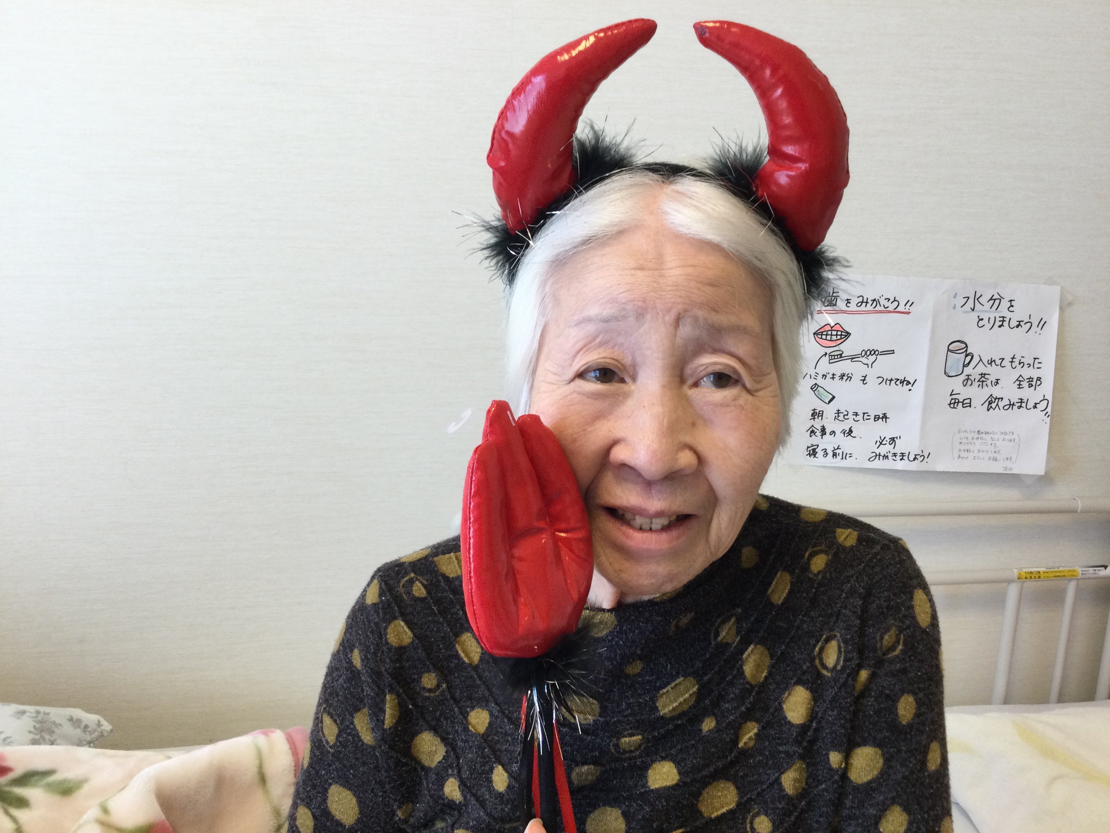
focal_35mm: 31
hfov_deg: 58.4
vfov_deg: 45.4
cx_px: 555
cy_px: 416
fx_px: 994
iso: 50
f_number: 2.4
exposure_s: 1/30
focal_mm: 3.3
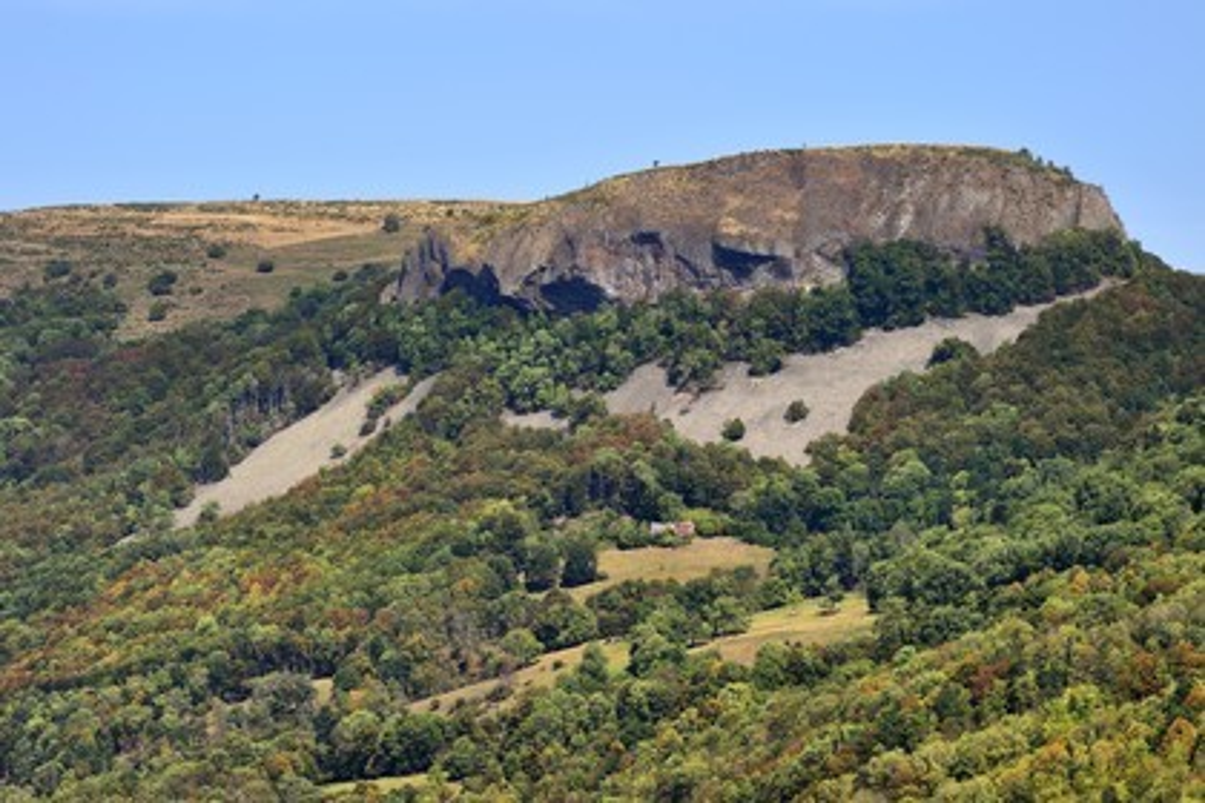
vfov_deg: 6.9
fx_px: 6694
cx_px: 602
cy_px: 402
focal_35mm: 200
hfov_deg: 10.3
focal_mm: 200
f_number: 13
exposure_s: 1/250
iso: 200
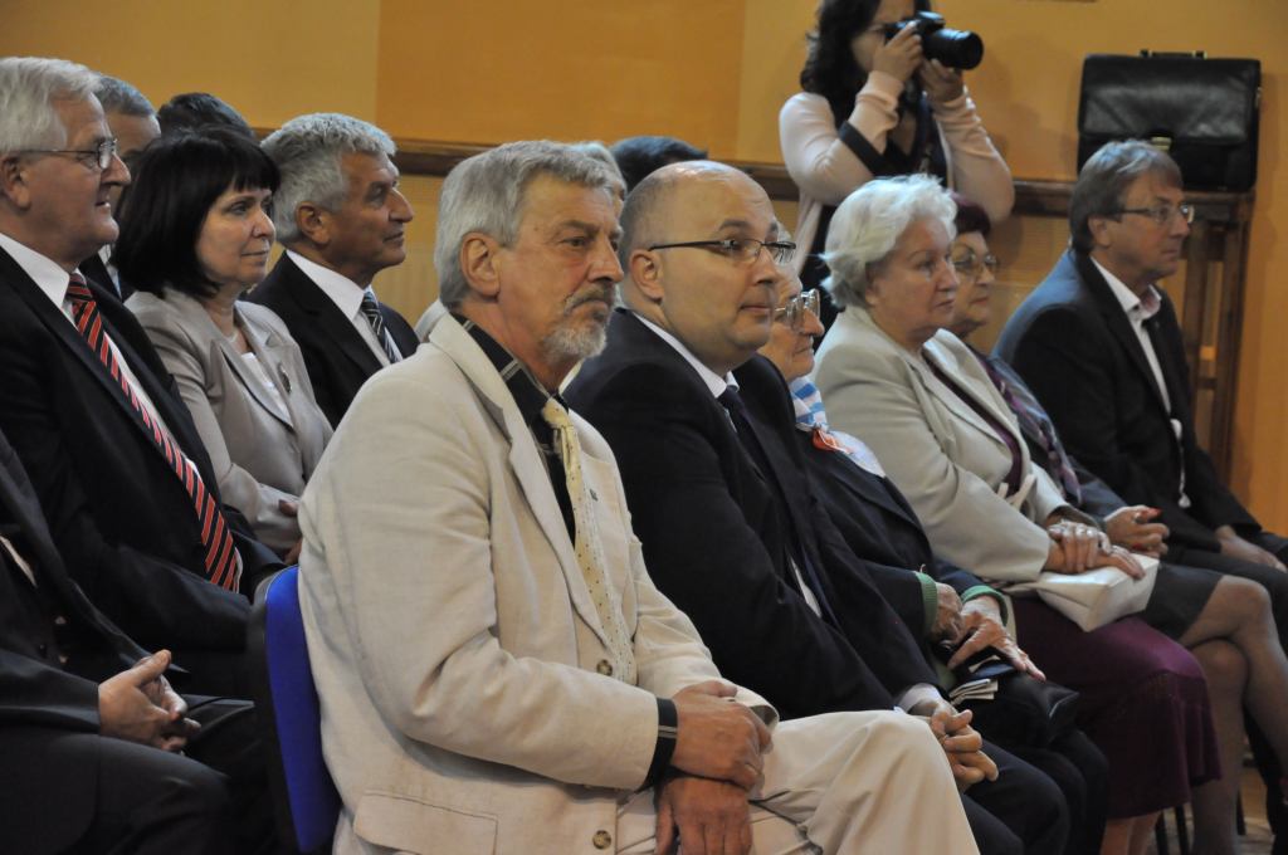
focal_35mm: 120
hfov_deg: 17.1
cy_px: 428
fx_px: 4288
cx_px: 644
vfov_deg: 11.4
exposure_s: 1/200
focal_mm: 80
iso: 2000
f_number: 5.3
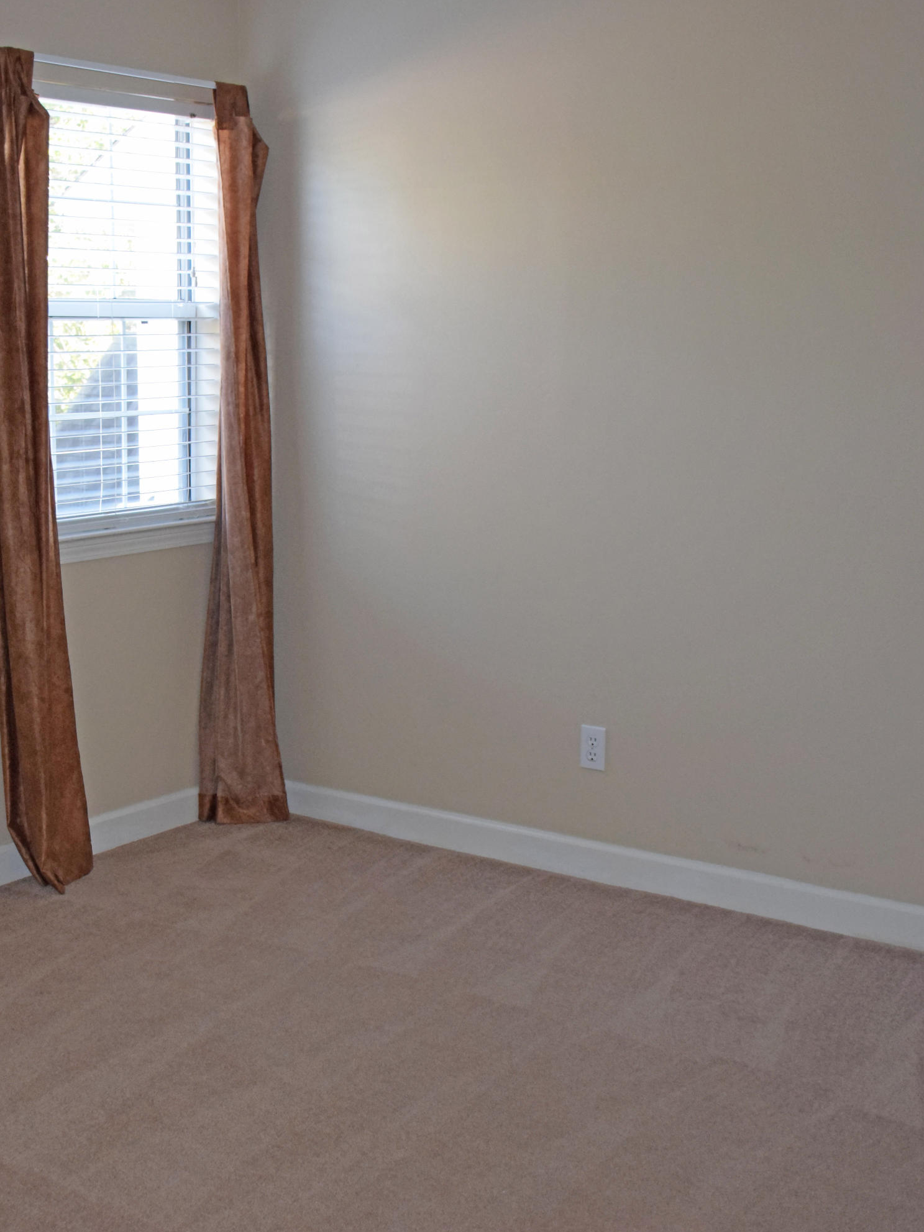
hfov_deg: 29.6
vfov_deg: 39.7
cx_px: 181
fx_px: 1709
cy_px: 619
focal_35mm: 48
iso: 2000
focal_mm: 22
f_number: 3.5
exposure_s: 1/200
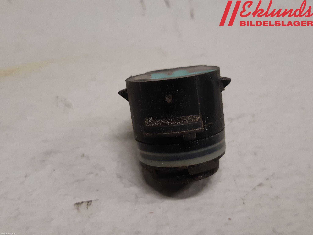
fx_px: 235
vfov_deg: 53.1
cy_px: 118
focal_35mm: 26
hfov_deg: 67.3
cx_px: 156
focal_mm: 3.93
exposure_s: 1/50
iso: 160
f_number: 1.7
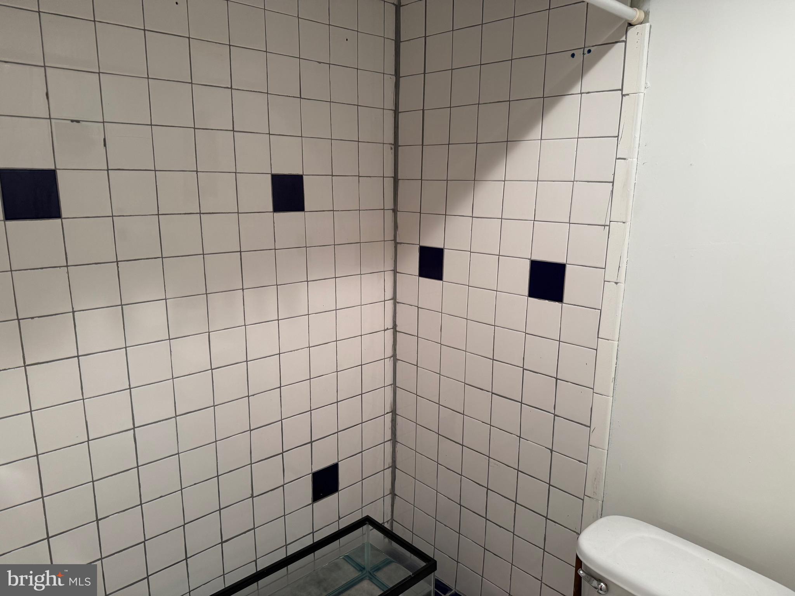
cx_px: 398
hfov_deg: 71.6
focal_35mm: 24
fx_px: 551
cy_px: 298
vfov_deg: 56.8
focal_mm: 6.76
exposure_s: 1/60
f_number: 1.78
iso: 125
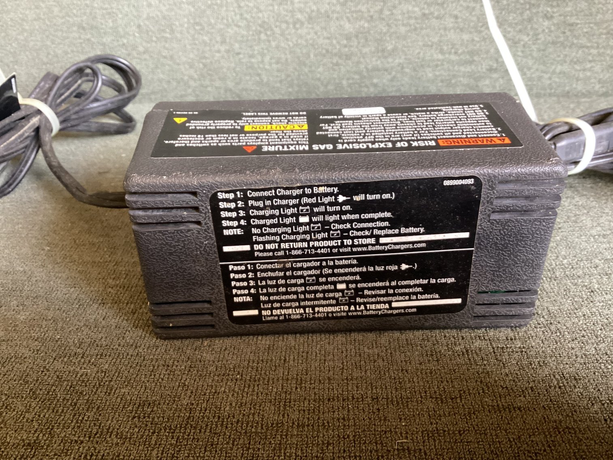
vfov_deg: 45.4
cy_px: 230
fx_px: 549
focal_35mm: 31
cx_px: 306
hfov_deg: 58.3
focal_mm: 3.3
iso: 320
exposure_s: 1/33
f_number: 2.4
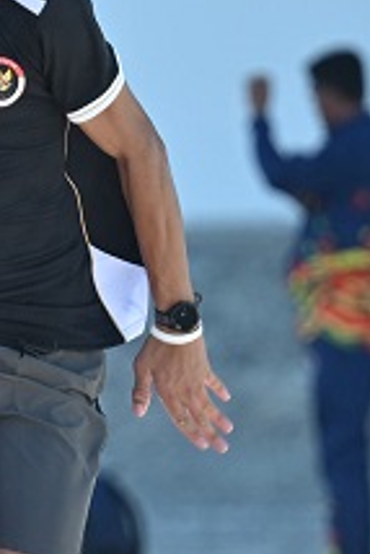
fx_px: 9758
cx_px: -499
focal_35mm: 634
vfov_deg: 3.3
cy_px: 371
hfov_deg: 2.2
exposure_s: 1/1250
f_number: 2.8
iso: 125
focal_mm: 170
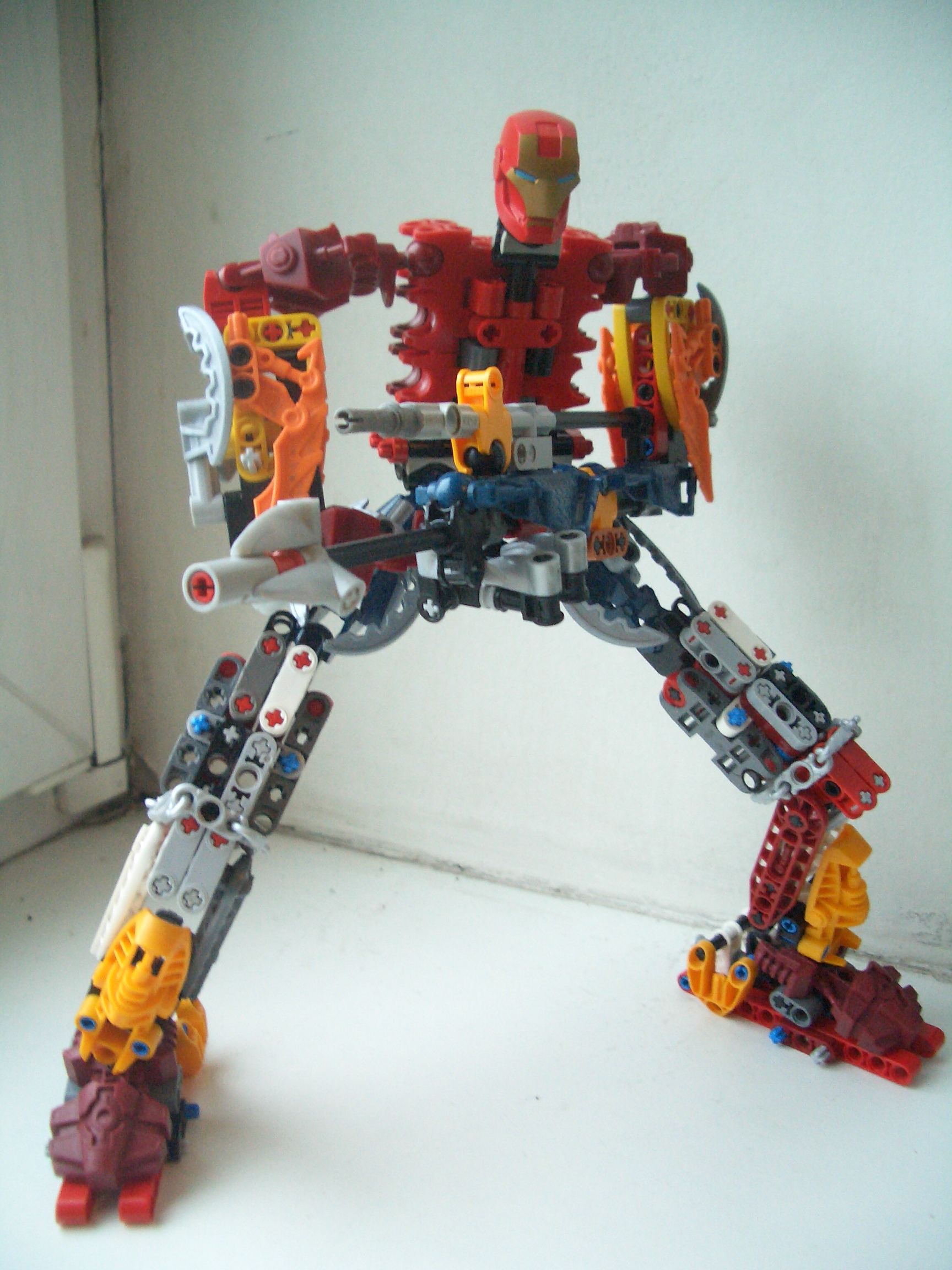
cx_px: 476
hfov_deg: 40.7
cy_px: 635
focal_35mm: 35
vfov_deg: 52.6
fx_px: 1283
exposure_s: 1/25
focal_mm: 5.8
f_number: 2.6
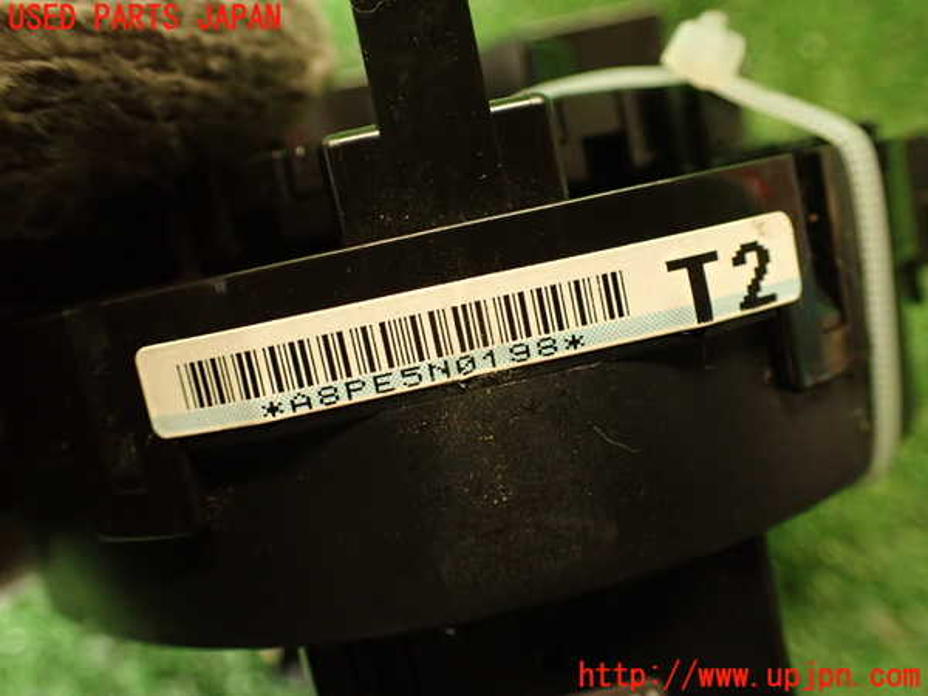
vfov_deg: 44.2
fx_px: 858
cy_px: 348
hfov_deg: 56.8
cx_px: 464
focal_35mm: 32
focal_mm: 5.79
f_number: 2.4
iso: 500
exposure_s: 1/30
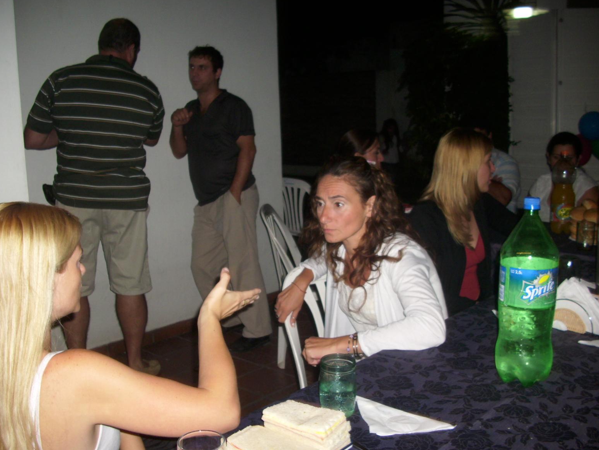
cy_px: 221
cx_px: 303
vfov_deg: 44.2
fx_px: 554
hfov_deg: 56.8
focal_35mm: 32
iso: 100
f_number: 2.8
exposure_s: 1/30
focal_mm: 6.2
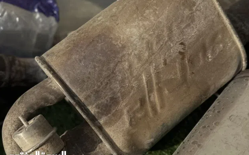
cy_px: 85
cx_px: 126
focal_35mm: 26
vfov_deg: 47.5
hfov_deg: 70.4
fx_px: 176
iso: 80
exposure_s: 1/10417
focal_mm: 6.76
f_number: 1.78
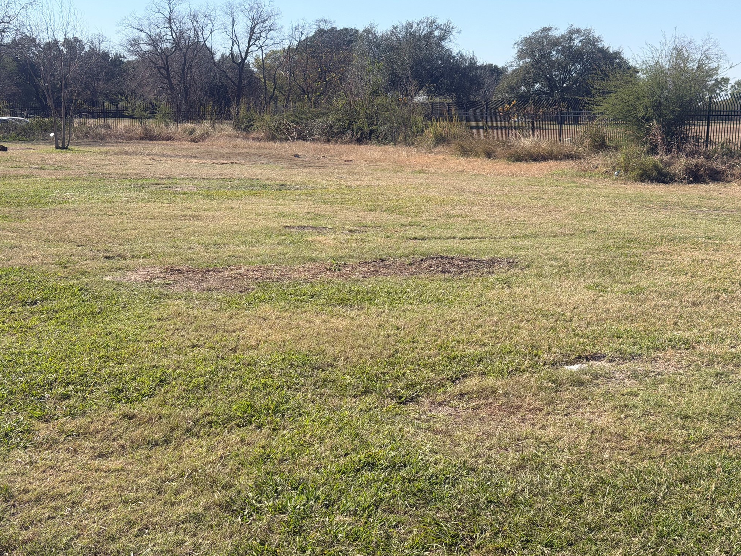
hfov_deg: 38.9
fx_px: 1049
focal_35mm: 49
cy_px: 273
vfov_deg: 29.7
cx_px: 369
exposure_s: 1/4098
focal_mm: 6.76
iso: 64
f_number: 1.78
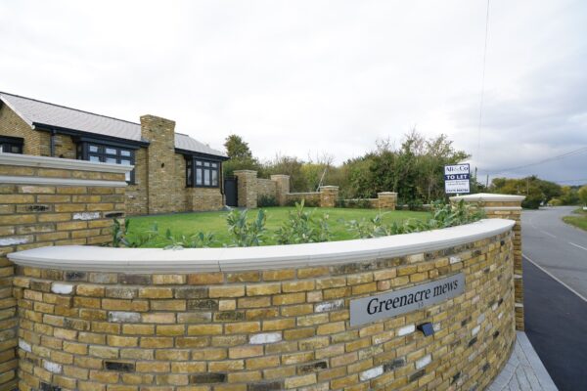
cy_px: 196
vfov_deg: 73.7
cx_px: 294
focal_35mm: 16
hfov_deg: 96.7
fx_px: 261
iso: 500
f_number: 5
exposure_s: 1/800
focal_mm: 16
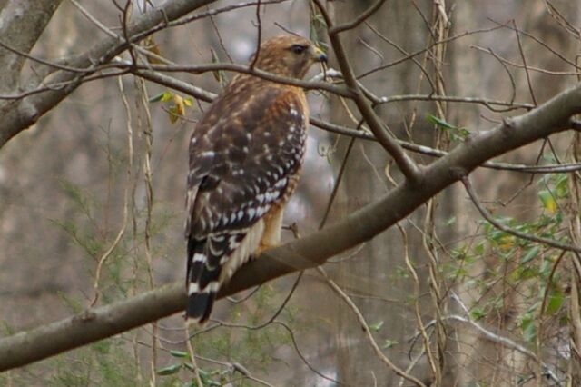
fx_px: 4839
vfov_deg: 4.6
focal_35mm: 300
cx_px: 290
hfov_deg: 6.9
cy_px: 194
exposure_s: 1/180
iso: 400
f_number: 5.6
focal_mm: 200
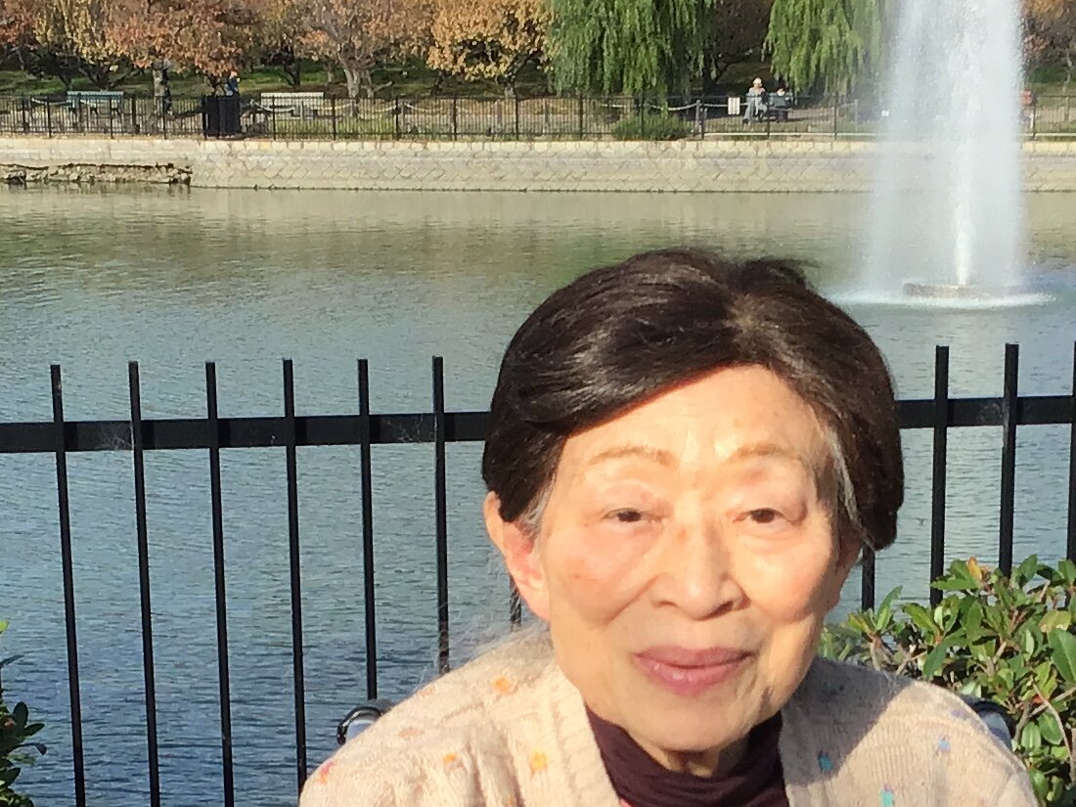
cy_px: 797
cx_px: 610
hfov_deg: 21.3
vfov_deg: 15.8
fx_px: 2860
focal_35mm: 92
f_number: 2.4
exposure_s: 1/1072
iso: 25
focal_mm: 3.3
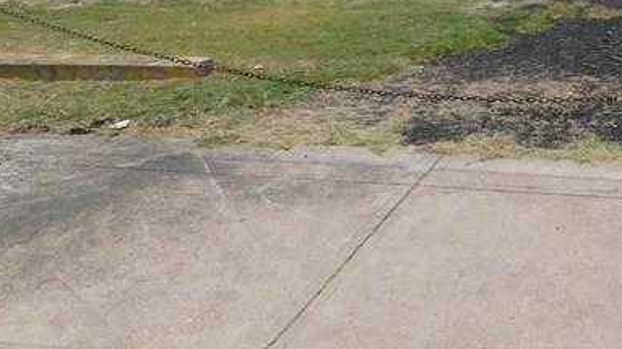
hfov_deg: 29.7
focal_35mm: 67
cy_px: -63
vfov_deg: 17.2
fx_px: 1104
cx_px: 593
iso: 125
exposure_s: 1/400
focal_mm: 4
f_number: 6
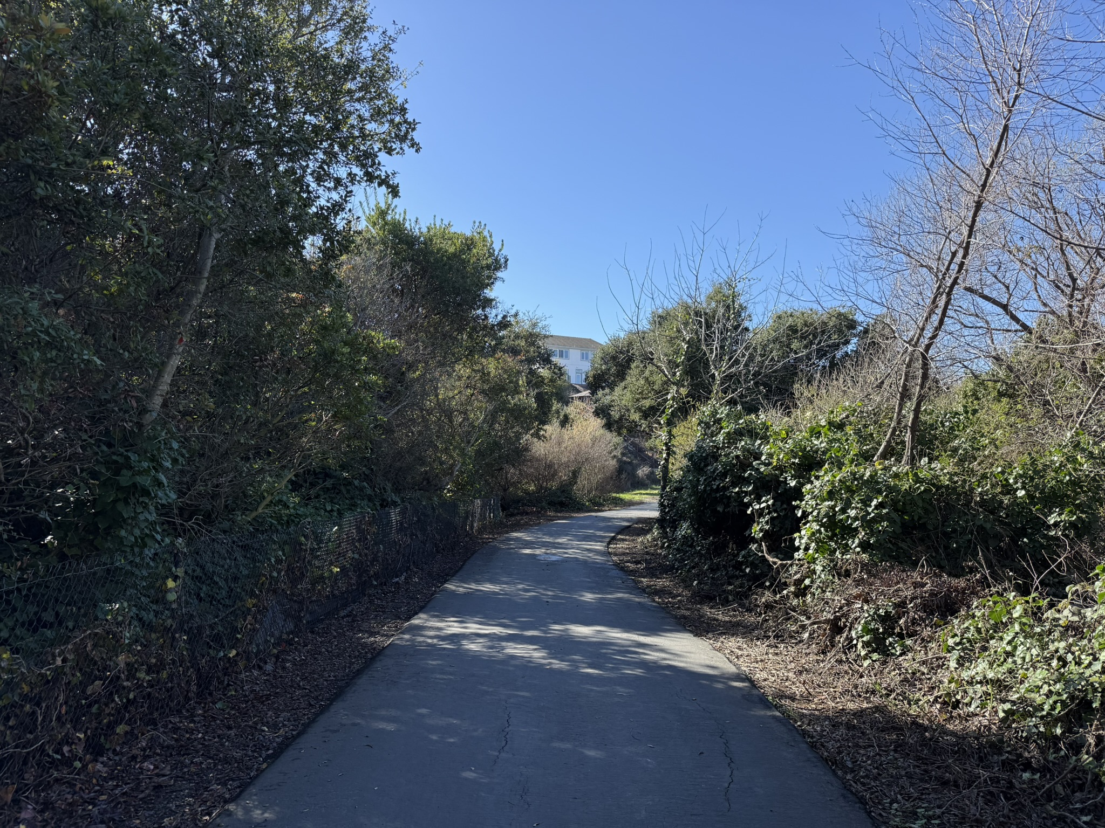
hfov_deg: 71.6
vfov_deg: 56.8
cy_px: 414
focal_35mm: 24
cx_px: 552
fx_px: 766
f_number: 1.78
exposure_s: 1/1727
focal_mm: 6.76
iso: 80
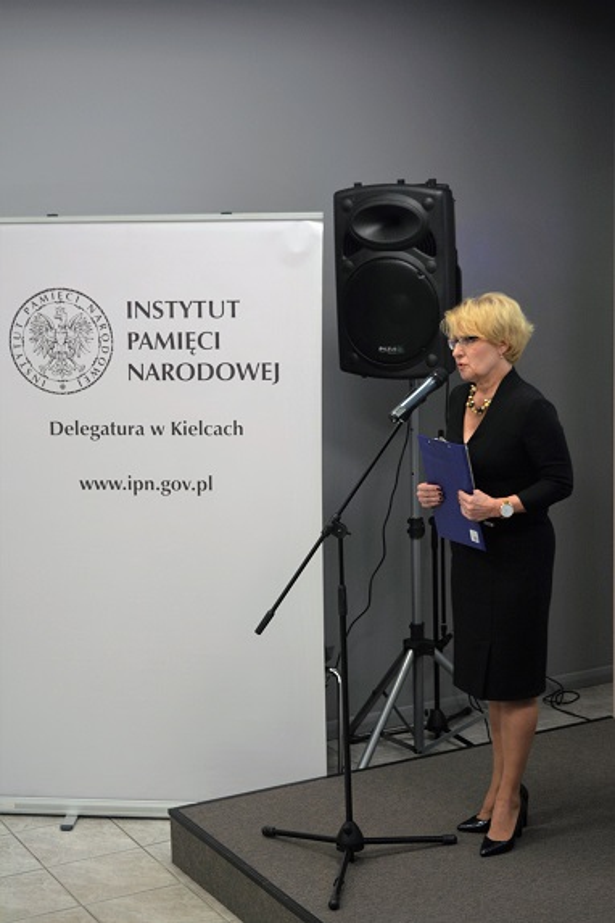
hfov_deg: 21.6
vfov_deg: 31.9
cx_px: 308
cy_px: 462
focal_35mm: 63
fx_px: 1614
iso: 800
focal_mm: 42
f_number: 5
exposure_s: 1/60
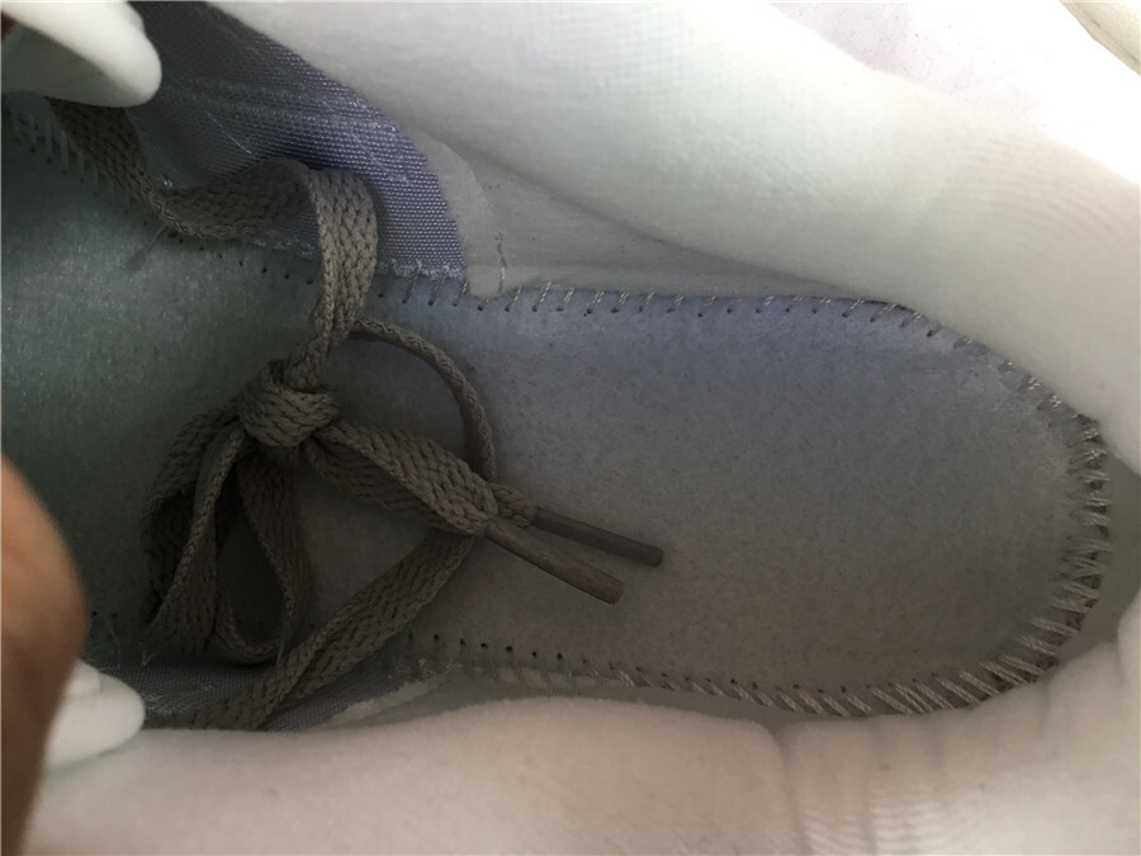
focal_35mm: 31
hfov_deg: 58.4
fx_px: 1022
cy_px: 428
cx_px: 570
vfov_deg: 45.4
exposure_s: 1/50
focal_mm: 3.3
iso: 25
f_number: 2.4
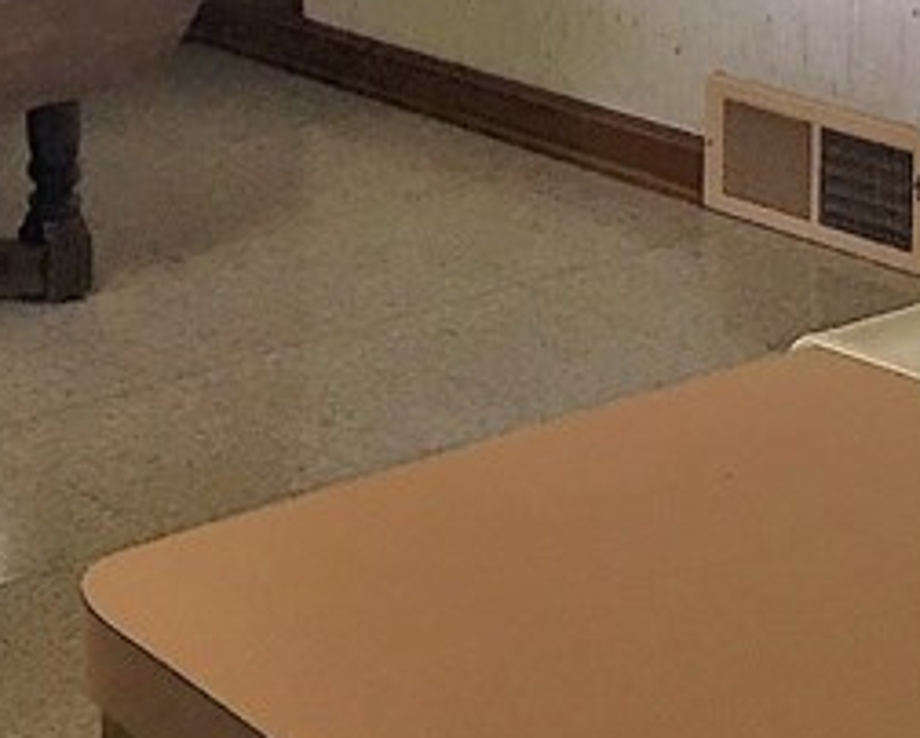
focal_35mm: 115
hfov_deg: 14.9
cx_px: -664
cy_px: -530
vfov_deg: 12.4
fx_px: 3134
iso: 40
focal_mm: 4.15
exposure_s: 1/15
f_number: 2.2
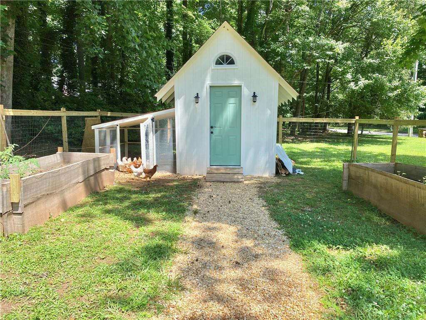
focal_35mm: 26
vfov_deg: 53.1
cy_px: 160
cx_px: 213
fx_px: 320
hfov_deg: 67.3
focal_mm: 4.25
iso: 32
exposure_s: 1/793
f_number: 1.8
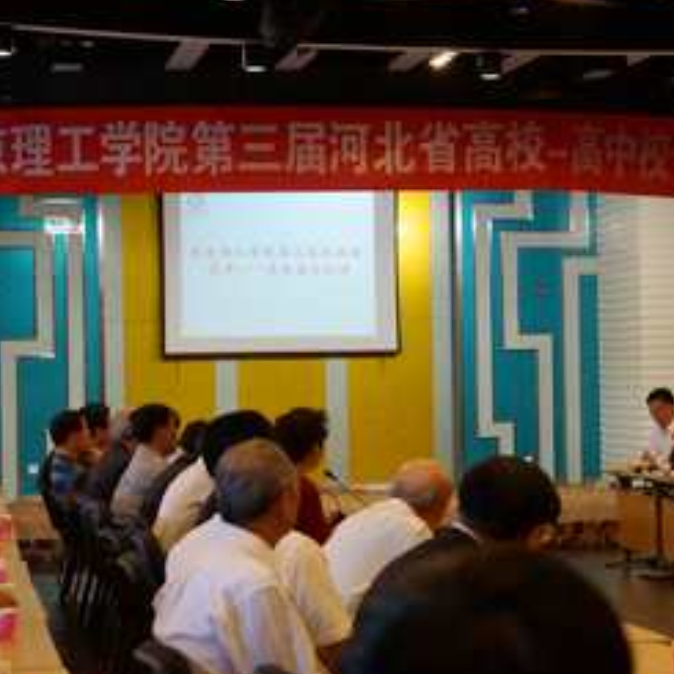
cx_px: 567
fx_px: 2379
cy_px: 354
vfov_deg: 16.1
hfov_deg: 16.0
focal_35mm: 108
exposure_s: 1/60
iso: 1000
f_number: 4.5
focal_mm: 35
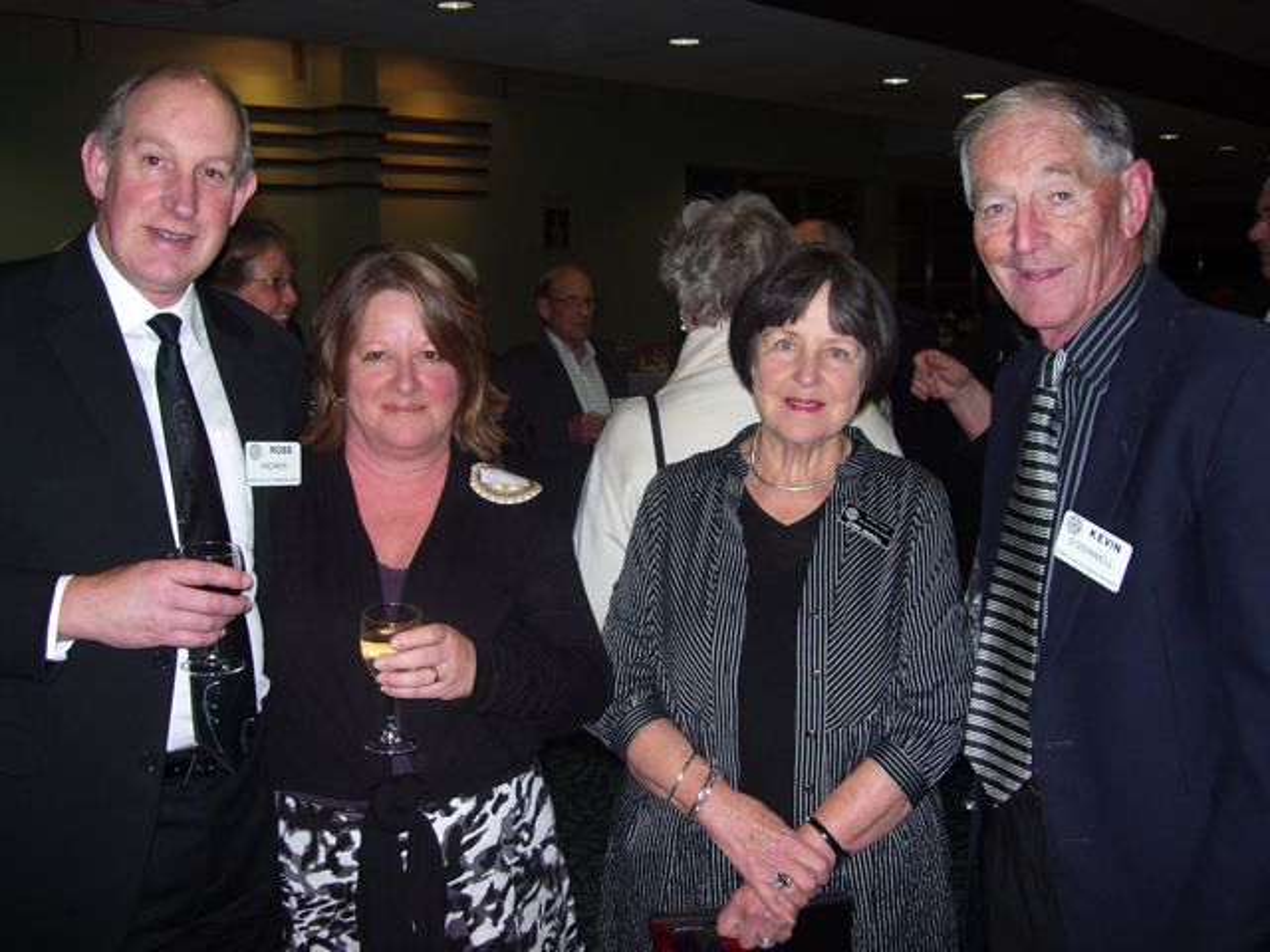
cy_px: 476
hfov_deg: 51.4
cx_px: 635
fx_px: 1321
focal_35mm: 36
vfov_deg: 39.7
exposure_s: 1/60
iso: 80
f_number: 2.7
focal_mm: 6
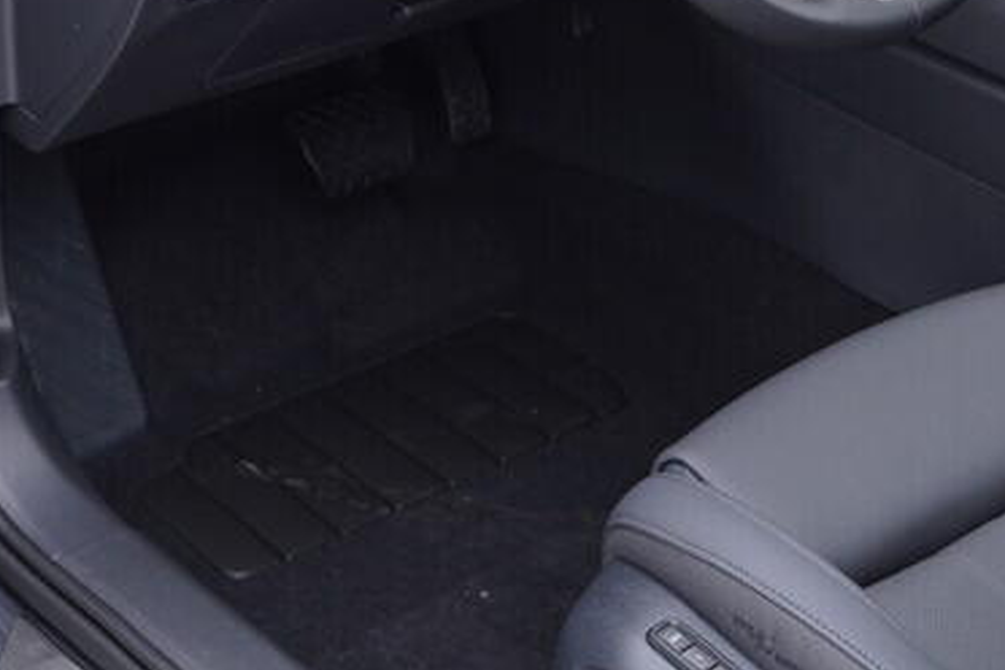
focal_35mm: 99
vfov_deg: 13.6
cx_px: 278
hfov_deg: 20.5
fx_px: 2764
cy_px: -4
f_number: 2.8
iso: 160
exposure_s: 1/40
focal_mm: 24
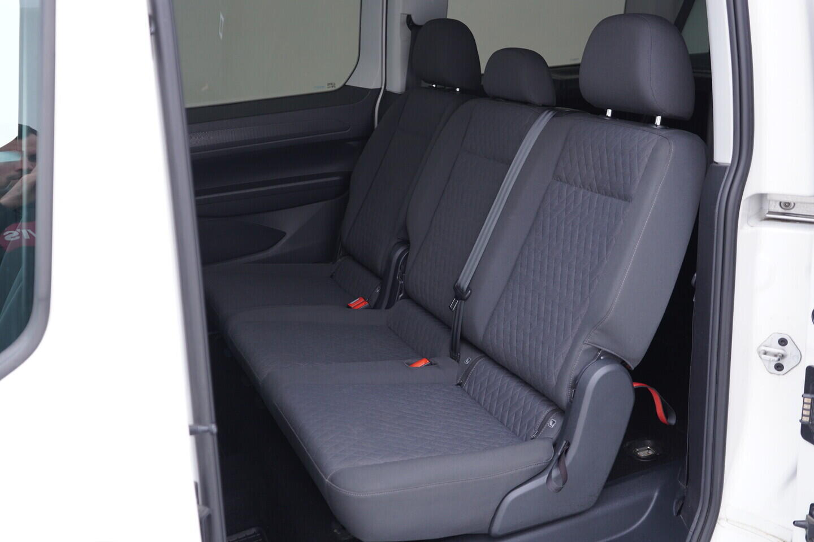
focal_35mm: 36
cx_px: 407
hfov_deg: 53.1
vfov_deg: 36.9
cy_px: 271
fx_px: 814
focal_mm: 24
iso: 200
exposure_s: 1/40
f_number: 2.8
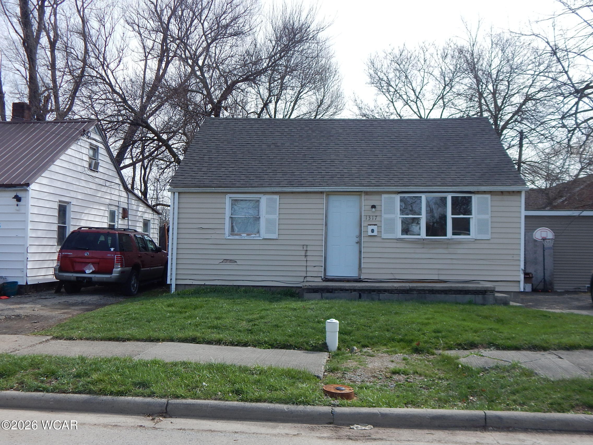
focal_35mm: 34
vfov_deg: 41.8
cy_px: 222
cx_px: 296
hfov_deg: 54.0
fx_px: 582
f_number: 3.3
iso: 125
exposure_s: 1/800
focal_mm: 6.1
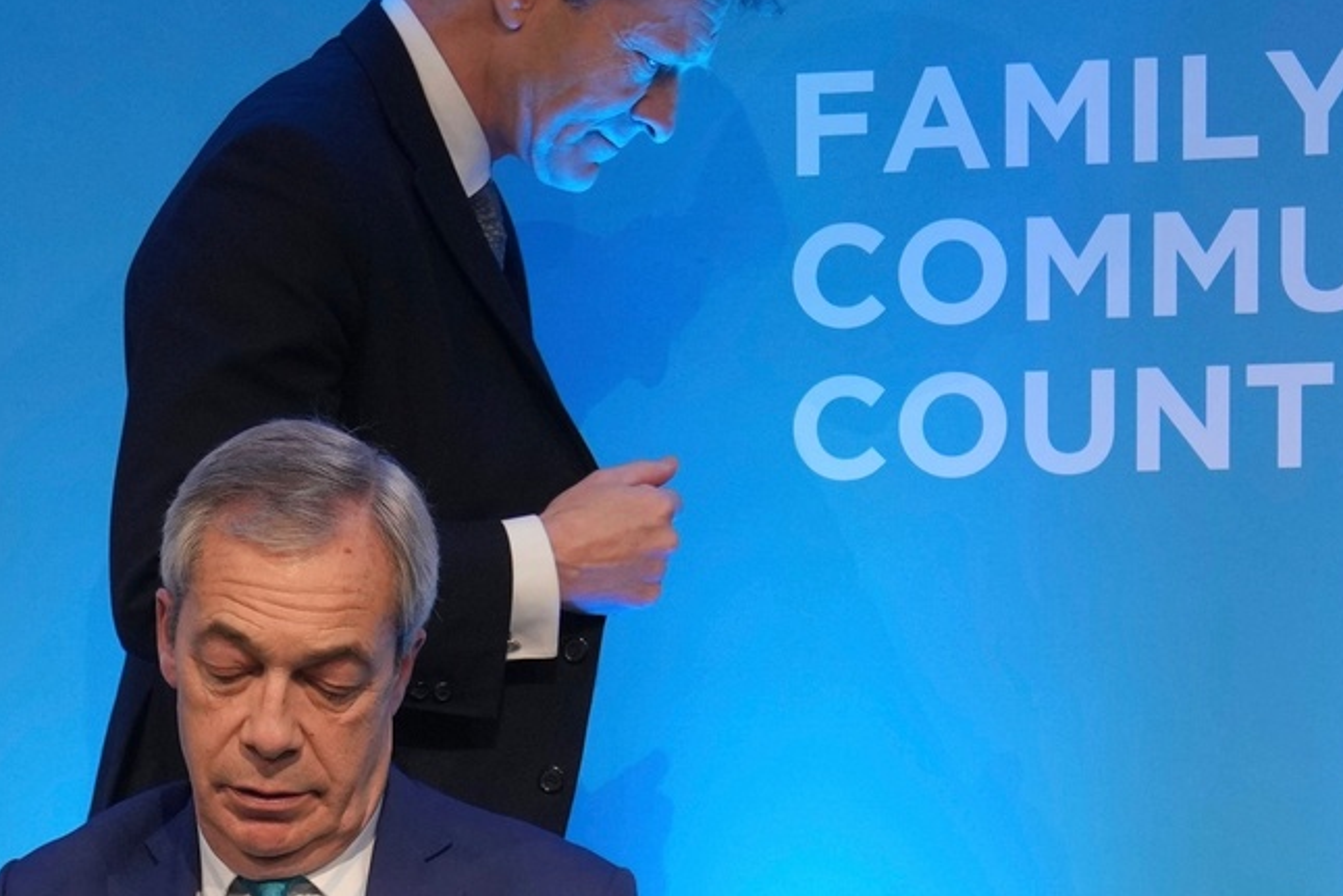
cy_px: 392
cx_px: 807
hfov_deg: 42.5
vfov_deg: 29.2
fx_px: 1716
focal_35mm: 46
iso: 1250
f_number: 2.8
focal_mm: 29
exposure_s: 1/400
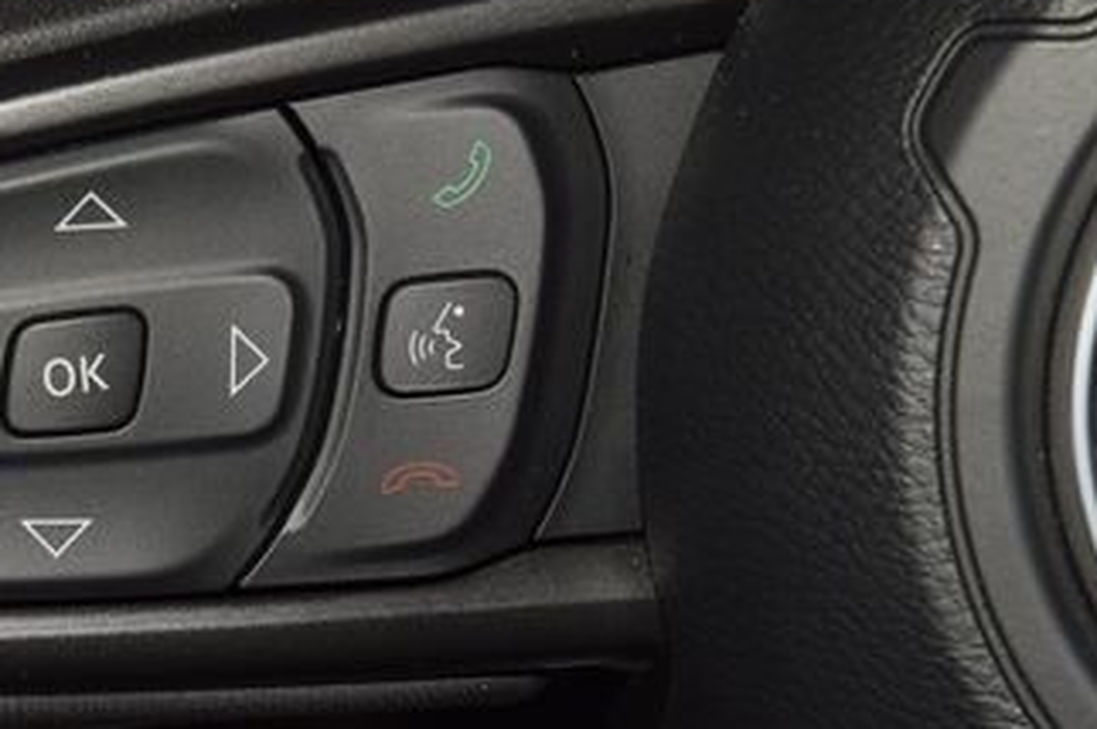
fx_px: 6362
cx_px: 191
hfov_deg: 9.8
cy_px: 349
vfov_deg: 6.6
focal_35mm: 209
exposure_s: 1/125
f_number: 8
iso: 100
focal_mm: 70
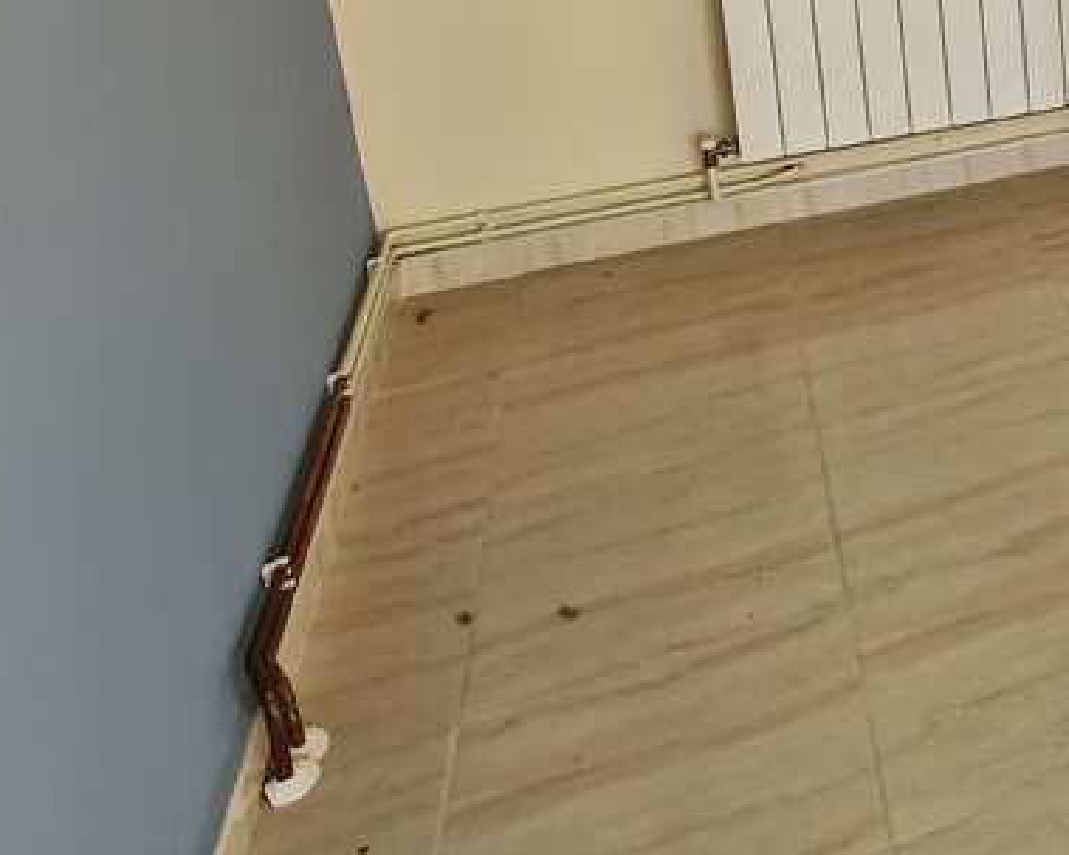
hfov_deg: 28.8
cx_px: 1536
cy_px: -135
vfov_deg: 28.9
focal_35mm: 46
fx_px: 1455
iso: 250
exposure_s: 1/100
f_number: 2.2
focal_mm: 2.16
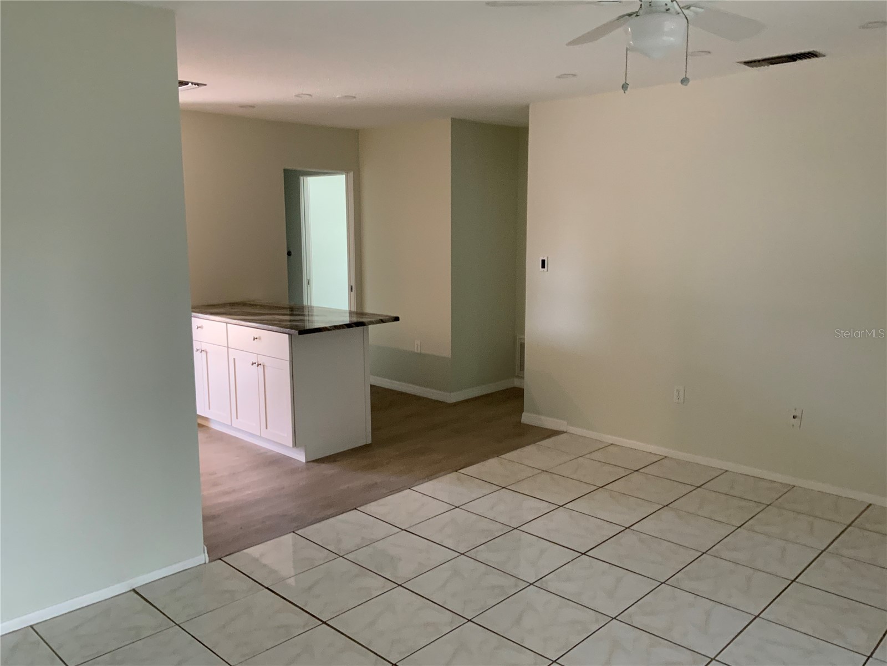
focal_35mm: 29
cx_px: 444
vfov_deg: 48.2
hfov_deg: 61.7
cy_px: 333
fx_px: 743
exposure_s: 1/60
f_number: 1.8
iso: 160
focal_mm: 3
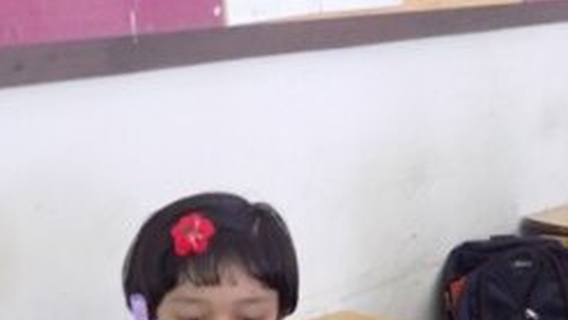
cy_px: 513
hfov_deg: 32.3
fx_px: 979
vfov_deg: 16.5
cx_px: 269
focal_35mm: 65
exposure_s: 1/20
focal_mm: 4
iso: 400
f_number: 3.1
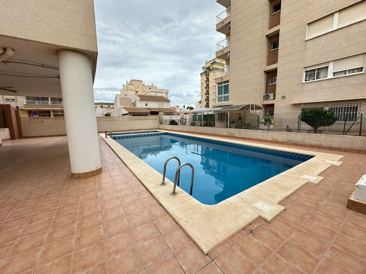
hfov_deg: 102.1
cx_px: 183
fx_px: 148
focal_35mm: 14
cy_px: 137
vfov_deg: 85.7
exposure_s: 1/200
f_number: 2.2
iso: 40
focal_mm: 2.22
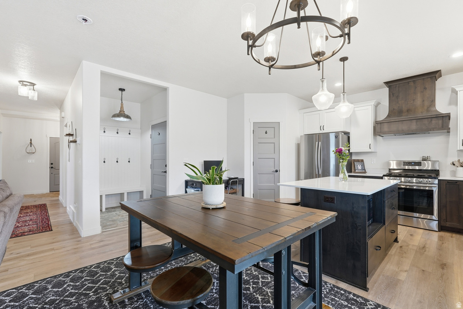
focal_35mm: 16
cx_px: 232
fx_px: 206
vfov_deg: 73.8
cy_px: 154
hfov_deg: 96.7
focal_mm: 16
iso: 250
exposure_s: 1/80
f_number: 9
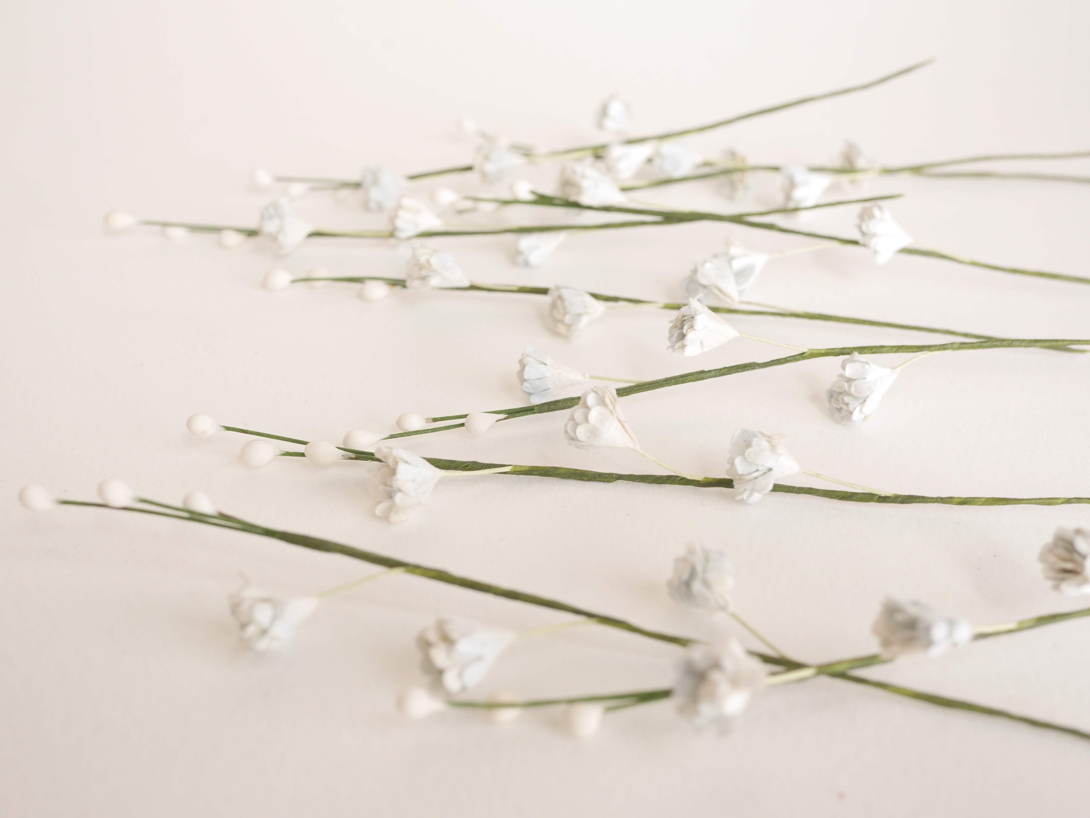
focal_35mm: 40
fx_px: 1260
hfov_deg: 46.8
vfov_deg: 36.0
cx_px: 545
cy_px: 409
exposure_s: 1/30
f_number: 5
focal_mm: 20
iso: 800
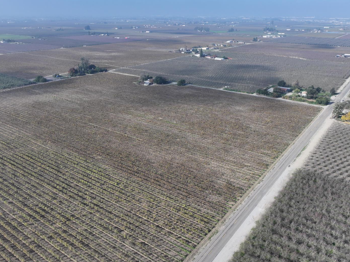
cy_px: 127
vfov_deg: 53.0
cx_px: 168
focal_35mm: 26
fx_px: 263
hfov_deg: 67.3
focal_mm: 12.29
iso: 110
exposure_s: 1/1250
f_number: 2.8
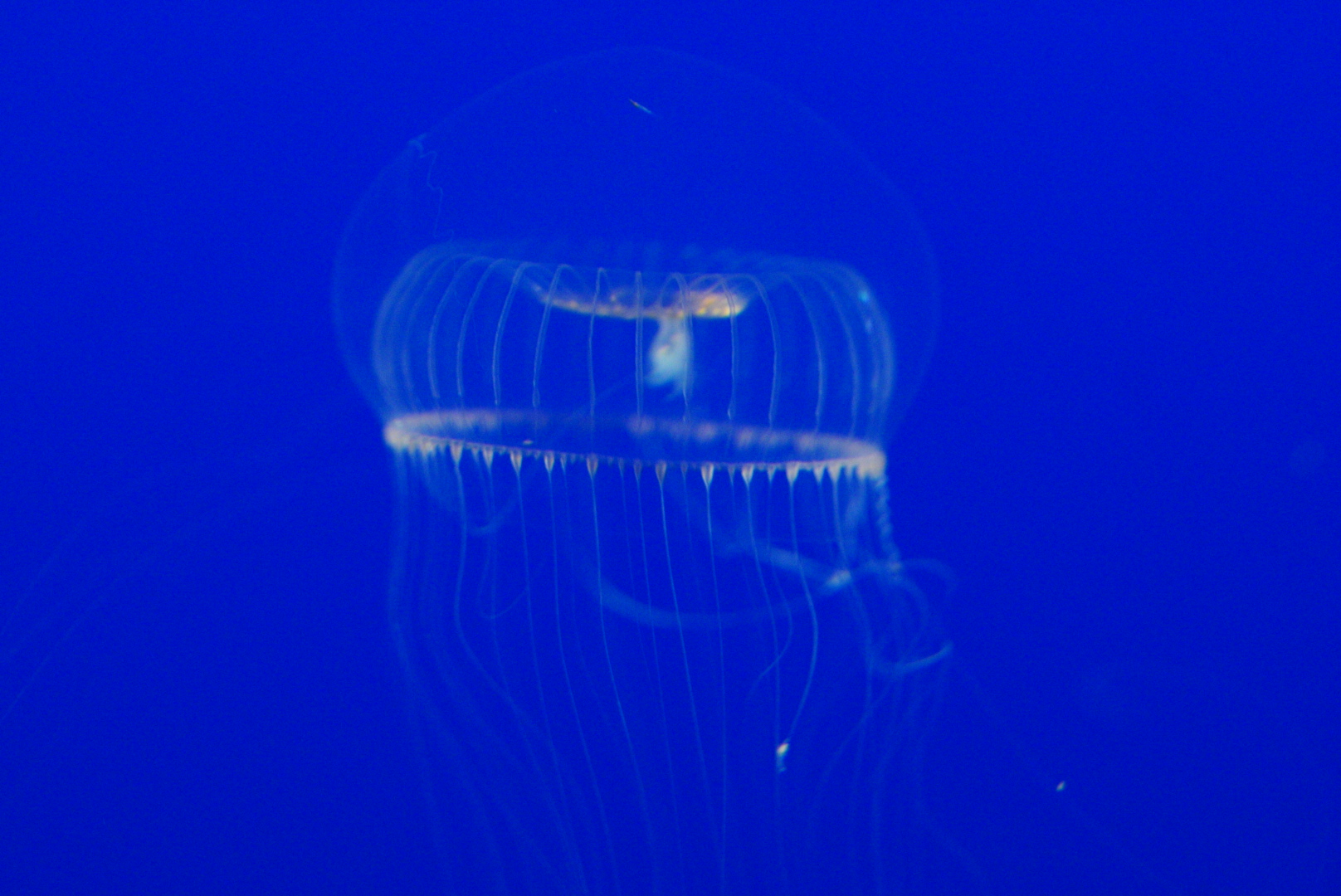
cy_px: 448
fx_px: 5032
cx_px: 670
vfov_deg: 10.2
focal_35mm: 135
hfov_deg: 15.2
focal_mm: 90
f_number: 4.5
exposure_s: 1/160
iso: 4000
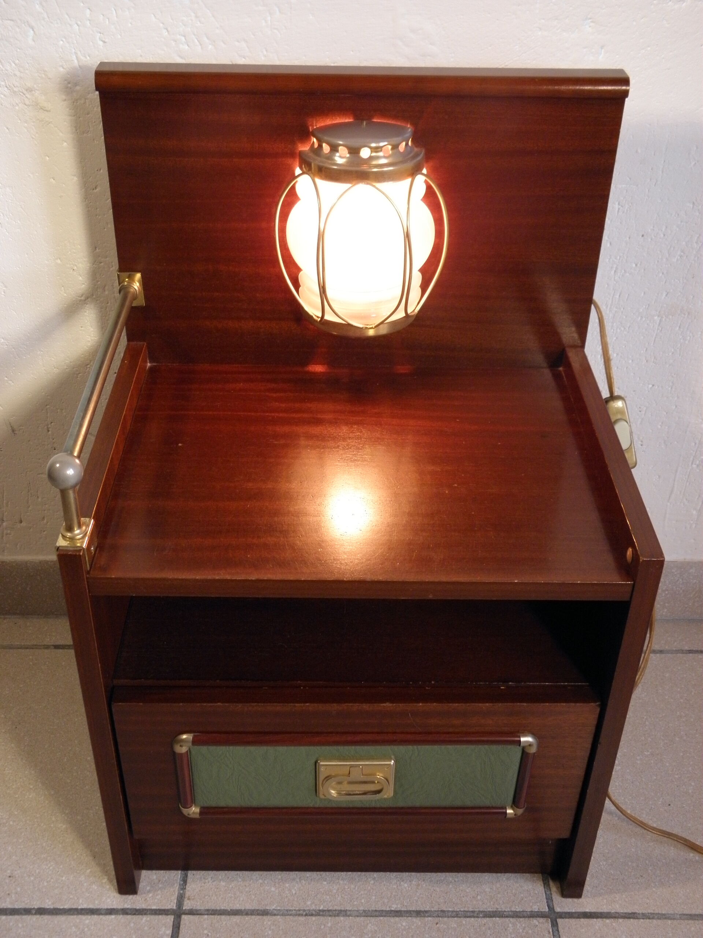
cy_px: 469
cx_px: 352
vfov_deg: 49.0
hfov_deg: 37.7
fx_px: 1029
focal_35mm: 38
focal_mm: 6.8
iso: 200
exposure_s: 1/30
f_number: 3.7
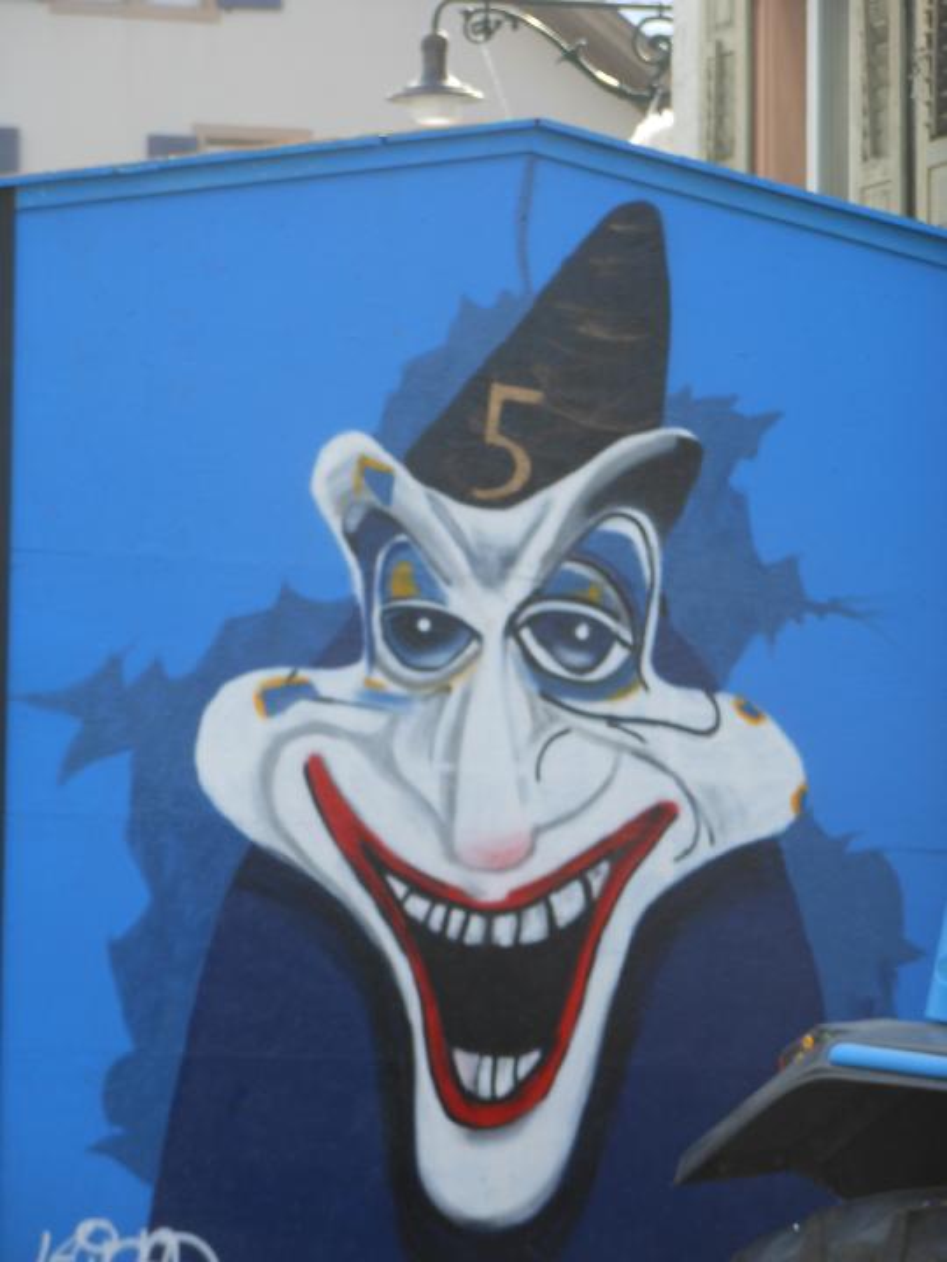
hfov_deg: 8.9
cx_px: 474
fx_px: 6092
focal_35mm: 167
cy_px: 631
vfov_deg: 11.8
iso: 80
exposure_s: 1/100
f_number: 5.4
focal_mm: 29.8
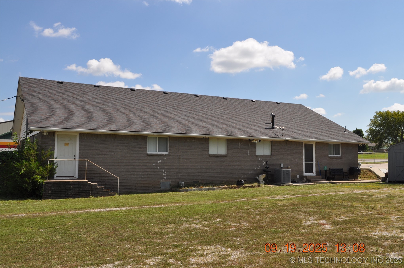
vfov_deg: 36.8
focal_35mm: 36
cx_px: 202
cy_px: 134
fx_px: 403
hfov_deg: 53.2
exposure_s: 1/400
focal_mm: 24
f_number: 10
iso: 200
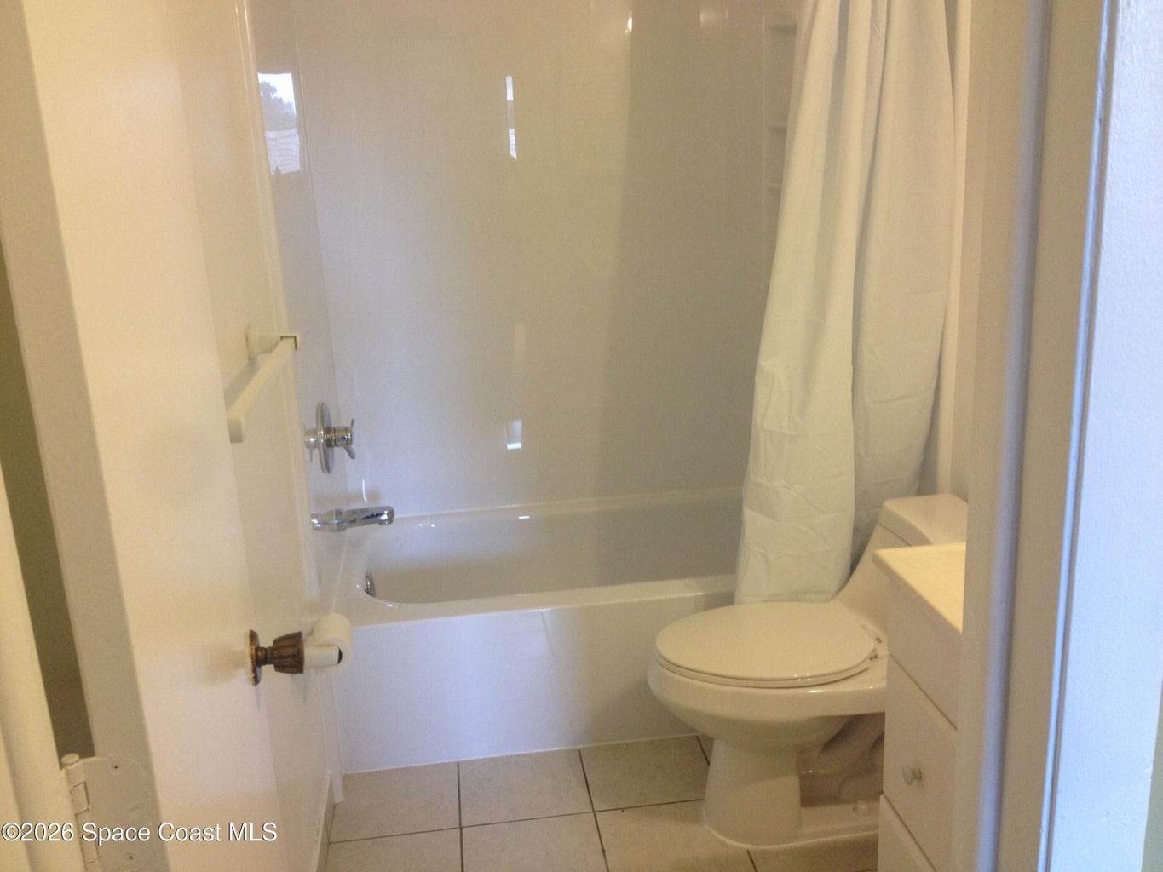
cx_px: 582
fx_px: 1176
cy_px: 436
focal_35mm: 35
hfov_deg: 52.6
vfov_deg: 40.7
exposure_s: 1/20
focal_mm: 4.28
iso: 125
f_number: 2.4
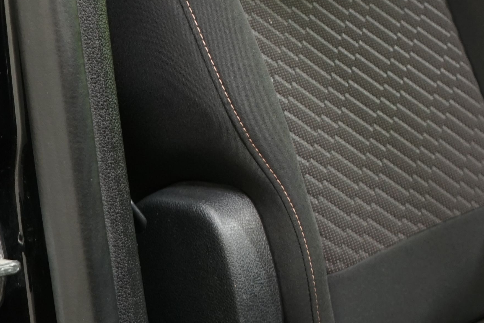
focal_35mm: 96
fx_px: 1291
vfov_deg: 14.1
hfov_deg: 20.0
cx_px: 572
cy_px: 46
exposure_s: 1/20
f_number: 4.5
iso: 640
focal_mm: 28
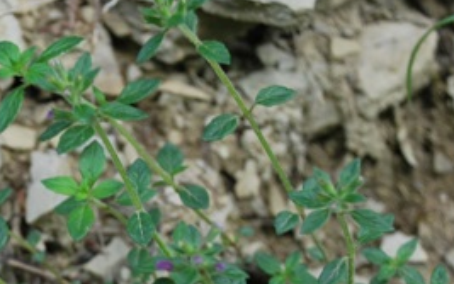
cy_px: 248
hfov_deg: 14.2
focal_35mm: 147
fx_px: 1819
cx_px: 95
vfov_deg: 8.9
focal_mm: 40
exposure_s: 1/60
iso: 200
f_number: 4.5
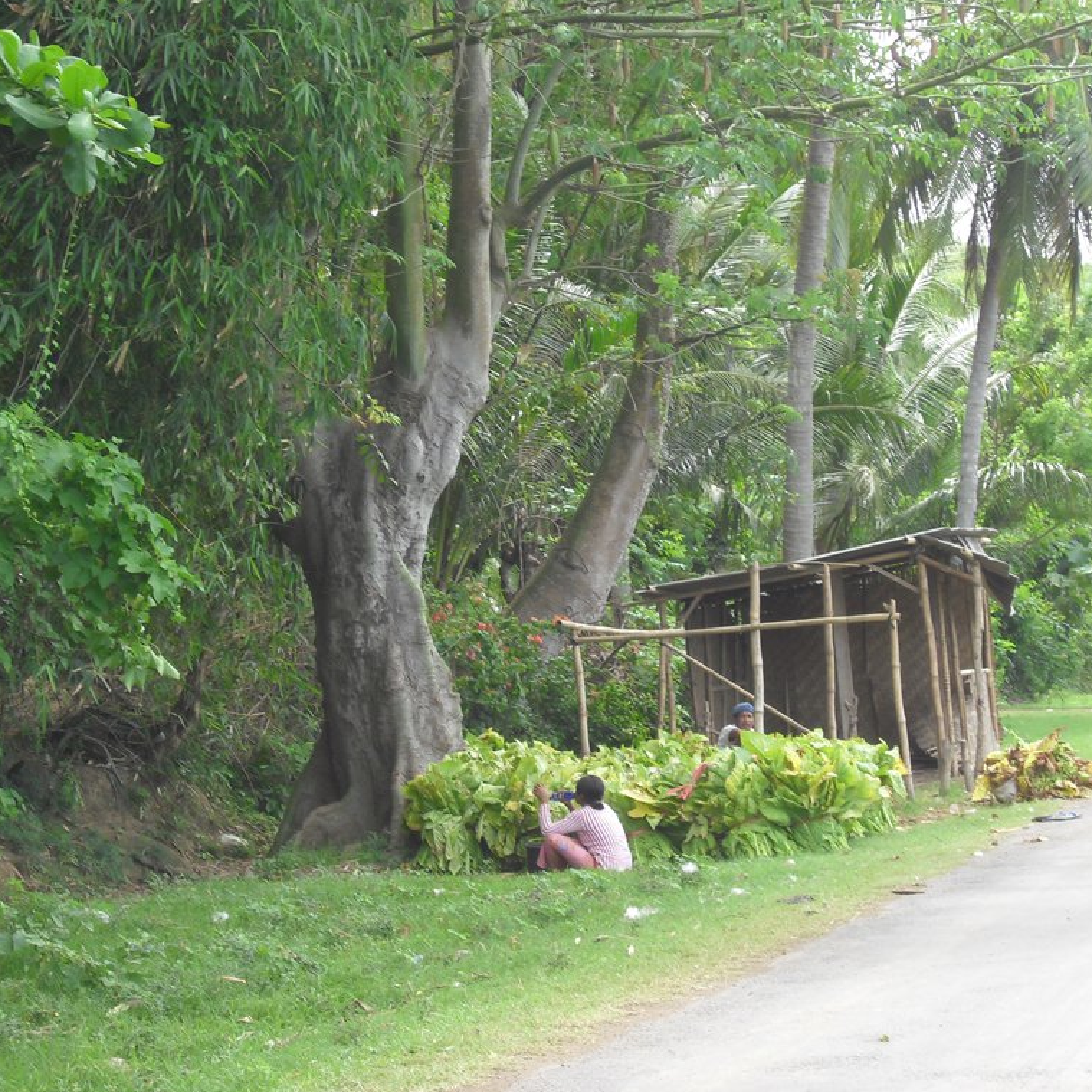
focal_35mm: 93
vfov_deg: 18.7
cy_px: 551
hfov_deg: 18.7
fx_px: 3319
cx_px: 524
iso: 100
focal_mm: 12.8
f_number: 4.2
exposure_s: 1/200
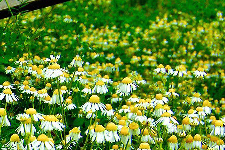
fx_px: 1554
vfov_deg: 5.5
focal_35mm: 249
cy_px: 154
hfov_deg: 7.8
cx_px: -284
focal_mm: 31
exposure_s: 1/160
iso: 100
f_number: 8
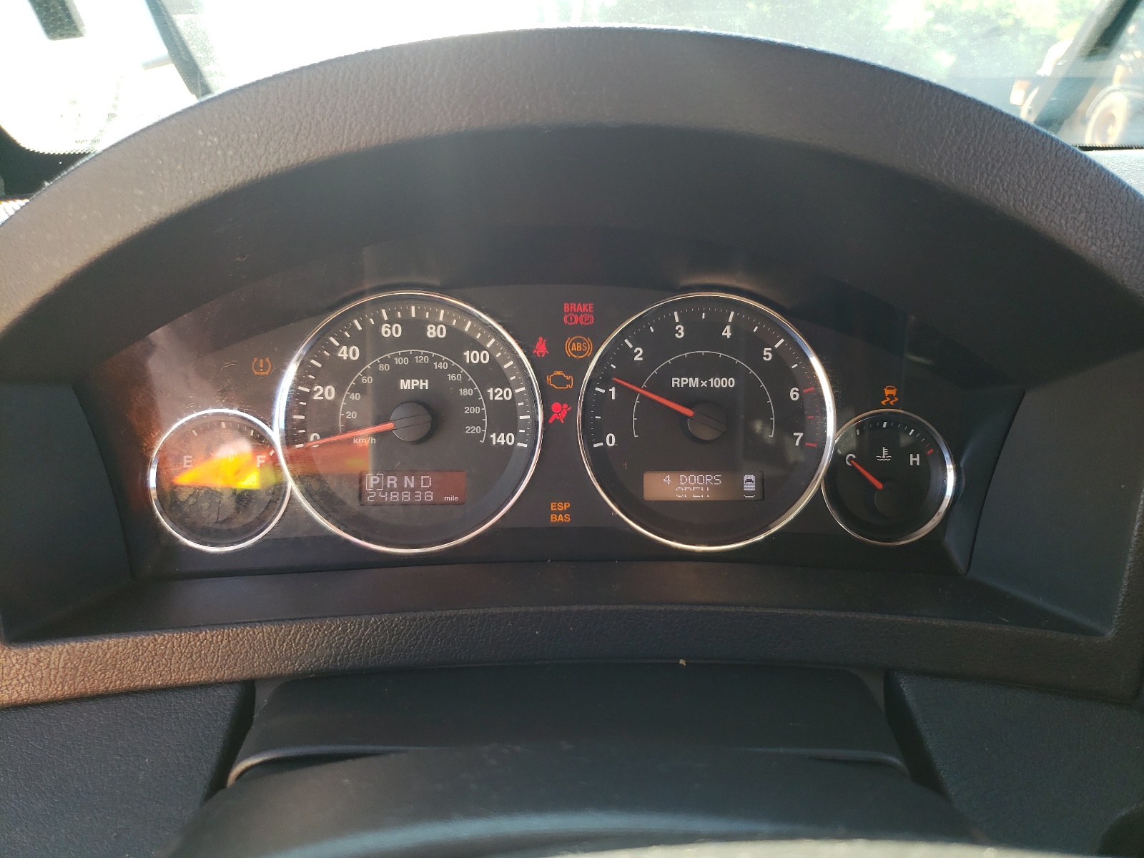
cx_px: 572
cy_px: 429
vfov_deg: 53.1
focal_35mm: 26
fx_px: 859
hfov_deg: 67.3
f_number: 1.5
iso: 50
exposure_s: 1/200
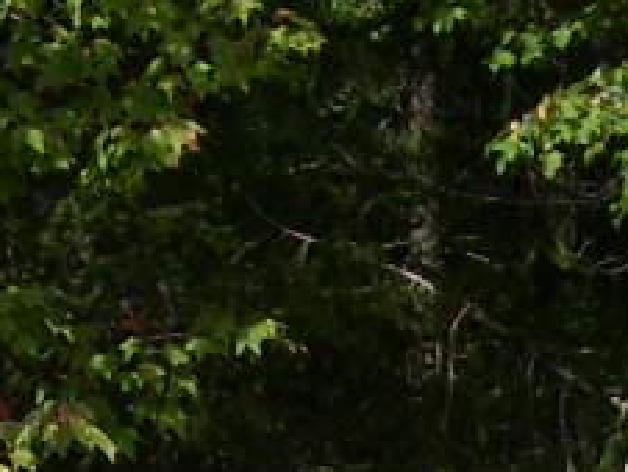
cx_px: 800
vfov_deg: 6.4
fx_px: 4050
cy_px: 1002
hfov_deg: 8.7
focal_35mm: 223
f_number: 5.6
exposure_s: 1/350
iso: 80
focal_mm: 7
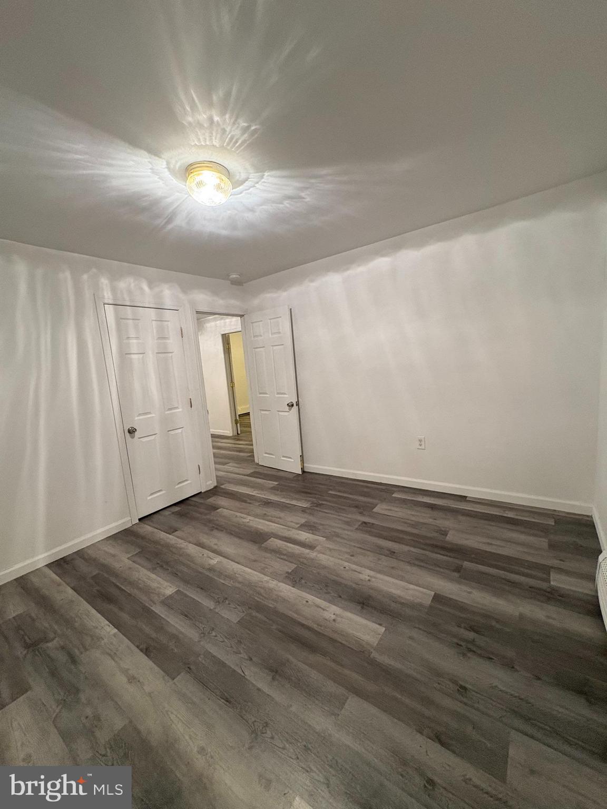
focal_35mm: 14
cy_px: 404
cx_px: 304
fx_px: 327
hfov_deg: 85.7
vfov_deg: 102.1
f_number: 2.2
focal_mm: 2.22
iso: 500
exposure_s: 1/60
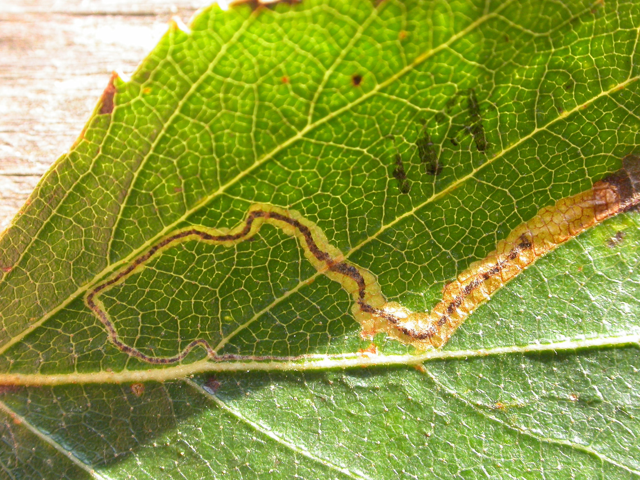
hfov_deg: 25.0
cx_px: 320
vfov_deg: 18.9
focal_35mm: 78
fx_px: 1442
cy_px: 240
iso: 100
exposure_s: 1/61.8
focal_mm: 16.2
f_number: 5.6
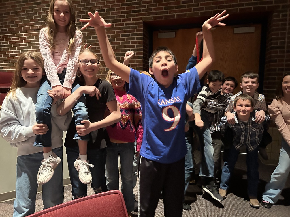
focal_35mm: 26
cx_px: 145
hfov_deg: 67.3
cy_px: 108
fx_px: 218
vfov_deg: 53.1
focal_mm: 5.7
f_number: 1.5
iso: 800
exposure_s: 1/30
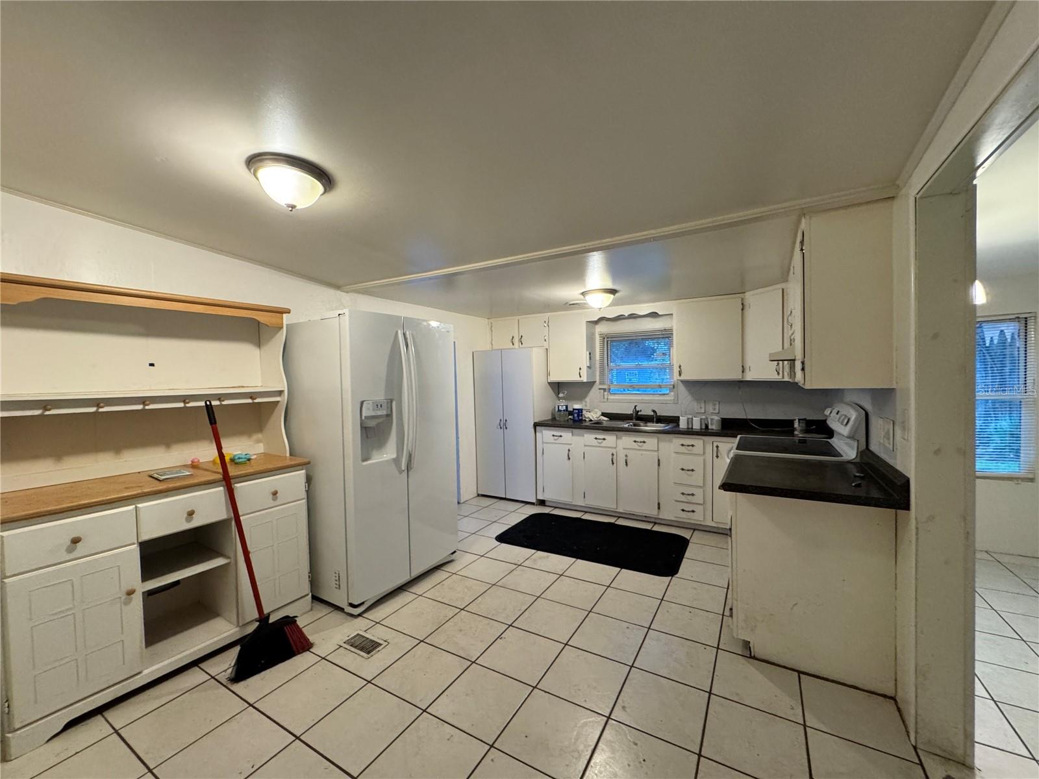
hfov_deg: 102.1
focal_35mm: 14
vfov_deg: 85.7
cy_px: 390
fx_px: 420
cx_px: 520
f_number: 2.2
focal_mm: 2.22
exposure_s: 1/60
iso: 400
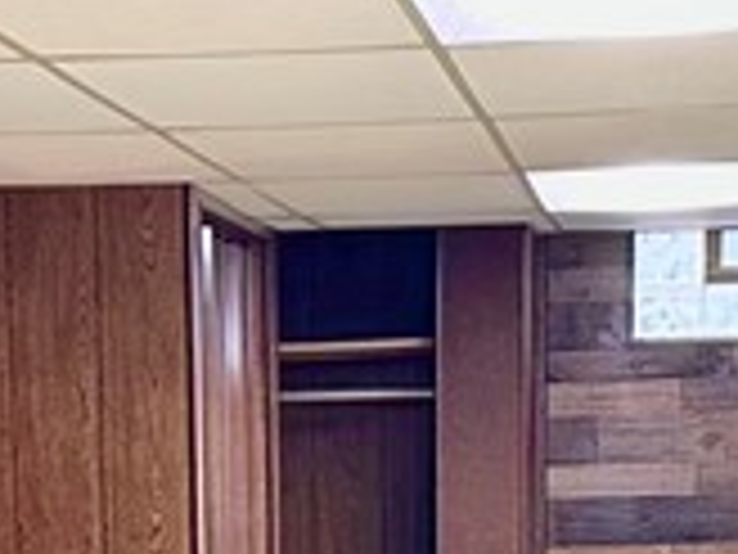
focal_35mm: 150
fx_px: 3198
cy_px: 1094
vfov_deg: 9.3
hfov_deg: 13.1
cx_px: 540
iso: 250
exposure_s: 1/60
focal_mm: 6.86
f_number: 1.78
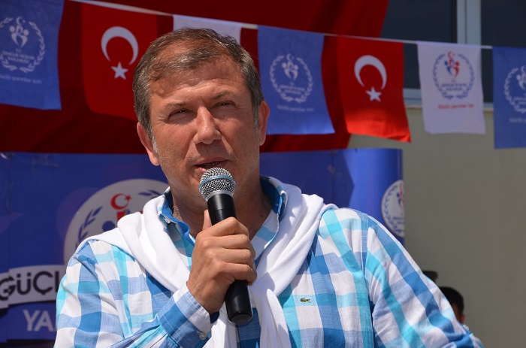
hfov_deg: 15.2
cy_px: 174
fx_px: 1968
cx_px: 263
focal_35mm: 135
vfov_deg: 10.1
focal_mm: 90
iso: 100
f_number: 13
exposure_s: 1/200
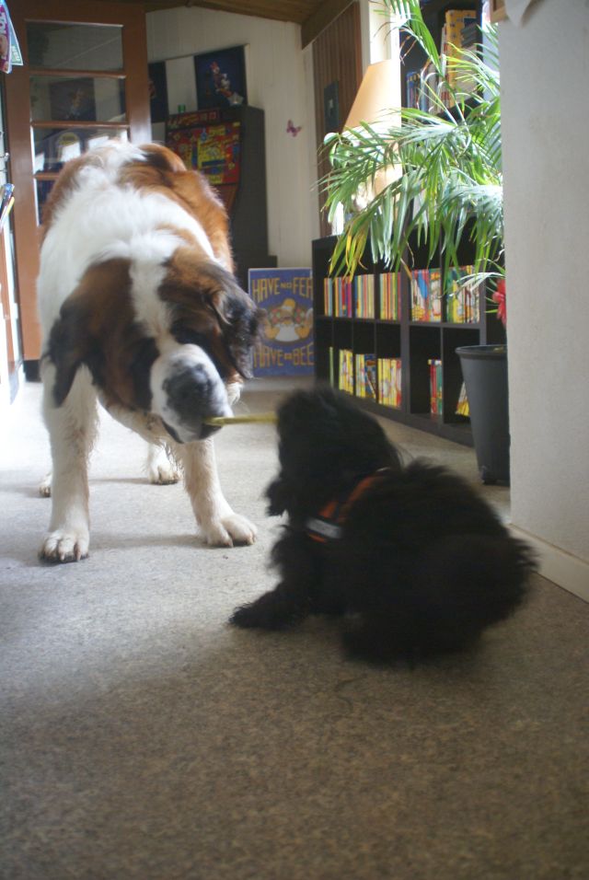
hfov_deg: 32.0
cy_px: 440
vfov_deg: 46.3
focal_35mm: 42
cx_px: 294
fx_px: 1028
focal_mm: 28
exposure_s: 1/20
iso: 400
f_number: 3.5
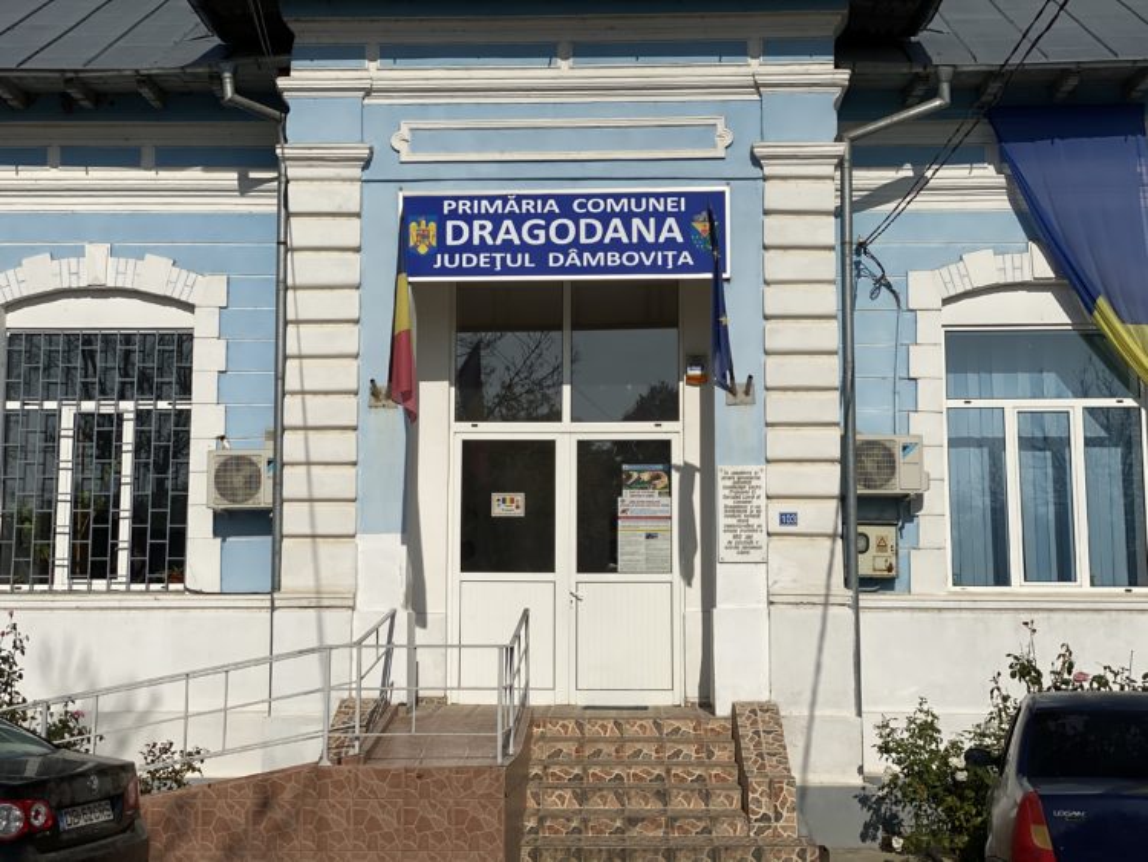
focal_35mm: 52
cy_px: 431
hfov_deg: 36.8
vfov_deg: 28.0
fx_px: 1725
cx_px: 574
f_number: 2
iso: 25
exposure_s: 1/6849
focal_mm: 6
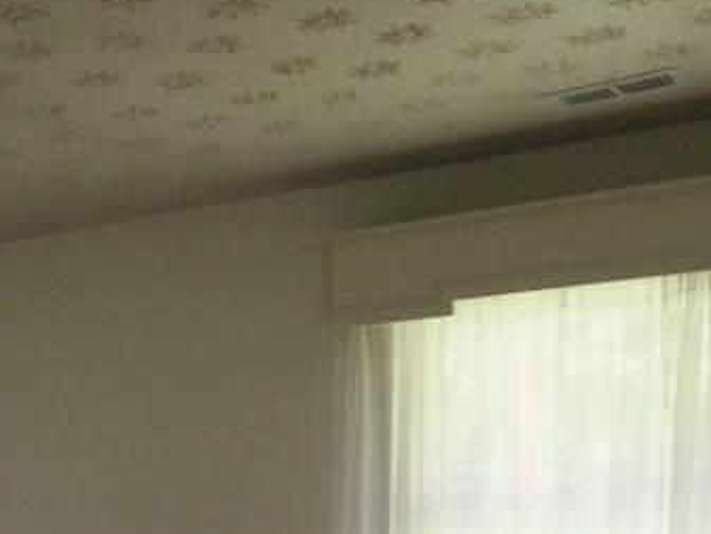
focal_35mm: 69
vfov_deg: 20.1
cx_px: 17
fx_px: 1417
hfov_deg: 26.8
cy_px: 621
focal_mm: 4.15
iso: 32
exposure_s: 1/47
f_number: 2.2
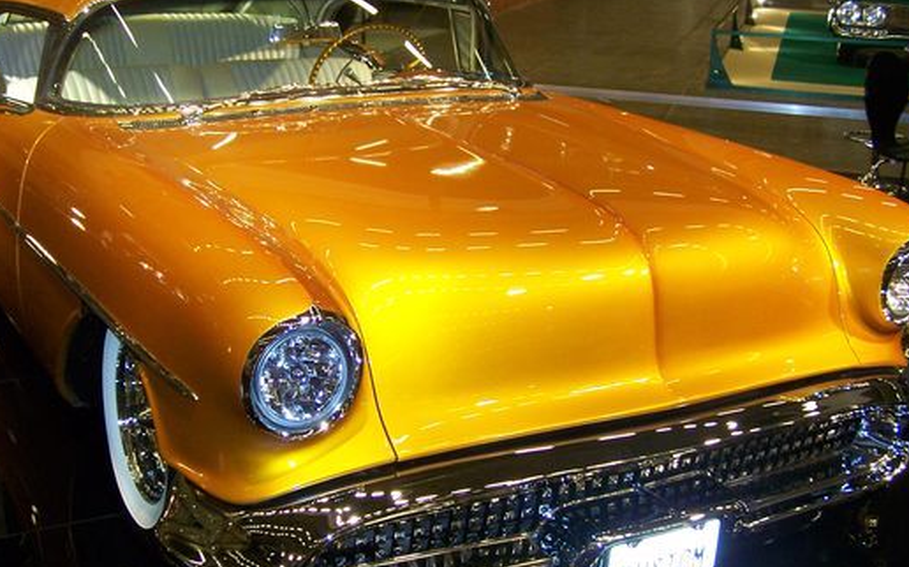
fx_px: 1238
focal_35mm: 50
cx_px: 400
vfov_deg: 25.8
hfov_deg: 40.3
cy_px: 295
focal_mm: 6.3
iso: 200
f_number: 2.8
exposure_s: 1/60
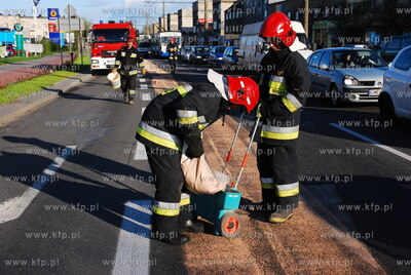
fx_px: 532
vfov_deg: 29.0
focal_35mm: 46
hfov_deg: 42.3
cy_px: 138
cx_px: 206
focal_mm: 31
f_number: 9
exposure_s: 1/640
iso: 400
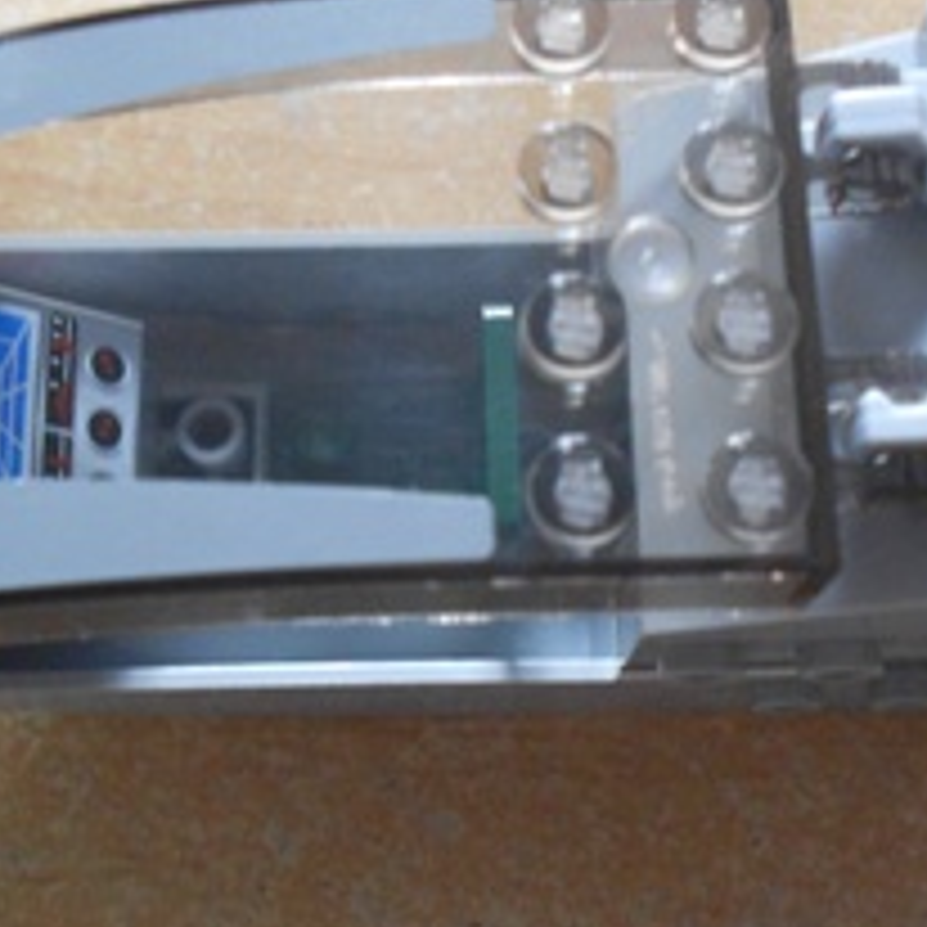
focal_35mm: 50
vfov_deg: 34.0
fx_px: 1515
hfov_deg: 34.0
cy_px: 418
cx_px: 495
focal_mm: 4.6
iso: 400
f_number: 3.2
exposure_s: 1/8
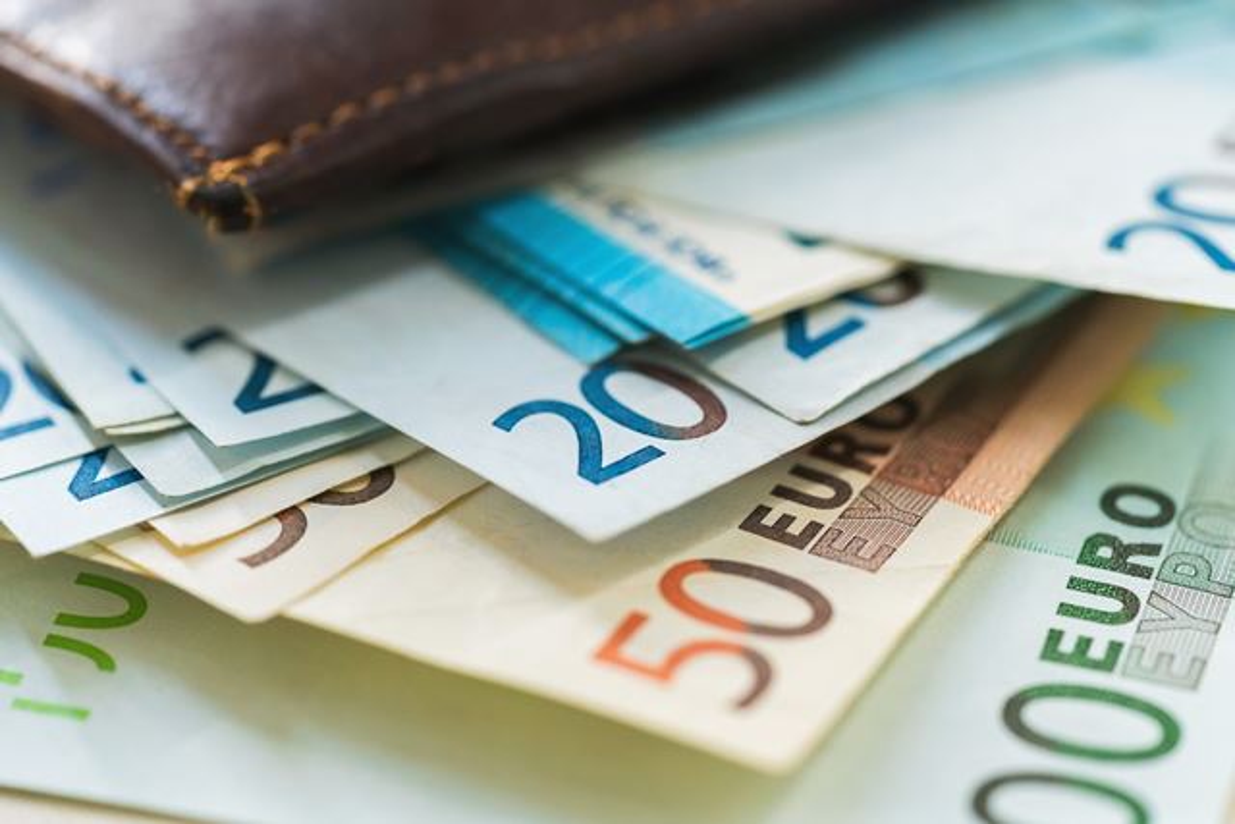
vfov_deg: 15.2
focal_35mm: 90
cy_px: 412
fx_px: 3088
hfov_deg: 22.6
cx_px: 618
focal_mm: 90
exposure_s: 1/125
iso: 1600
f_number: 4
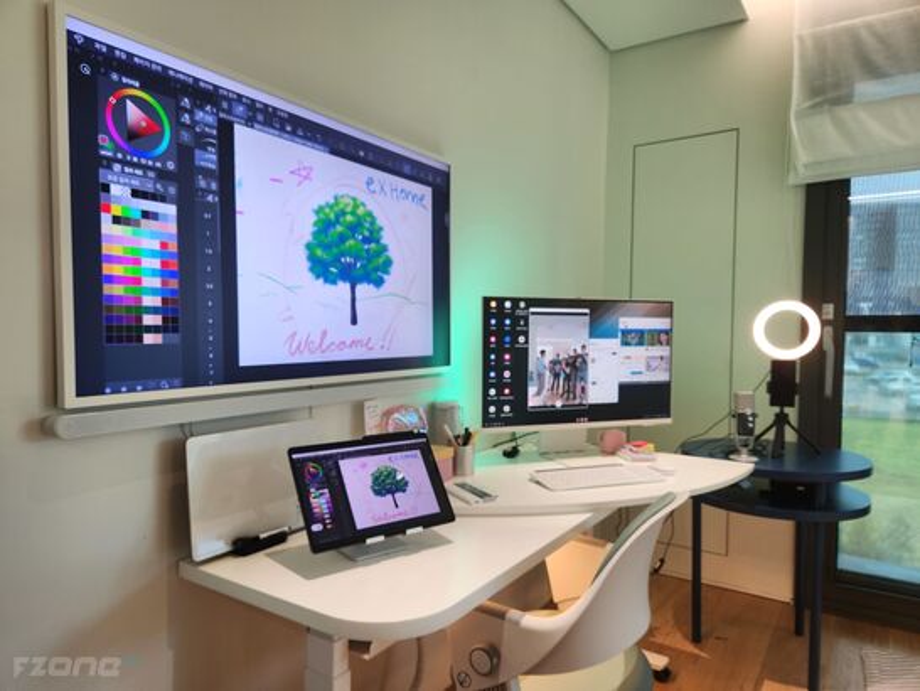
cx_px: 460
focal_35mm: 23
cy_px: 346
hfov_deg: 73.9
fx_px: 612
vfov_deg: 58.9
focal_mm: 5.4
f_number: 1.8
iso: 80
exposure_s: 1/120
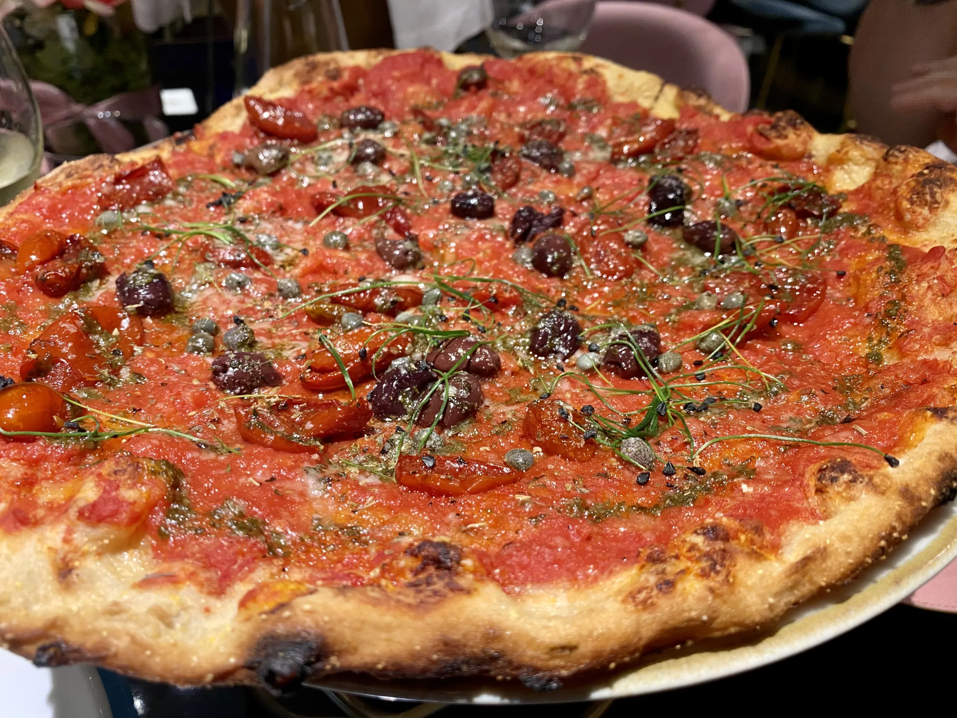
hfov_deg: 67.3
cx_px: 478
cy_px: 359
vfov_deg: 53.1
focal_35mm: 26
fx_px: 719
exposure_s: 1/79
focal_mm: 4.25
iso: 125
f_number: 1.8
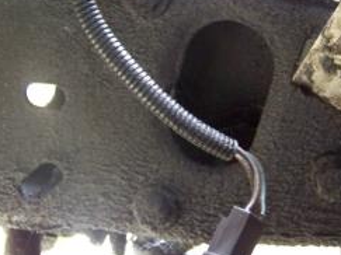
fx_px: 729
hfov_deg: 25.9
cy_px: 132
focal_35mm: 74
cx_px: 275
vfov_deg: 19.9
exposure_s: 1/8
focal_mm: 5.85
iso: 400
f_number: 2.8
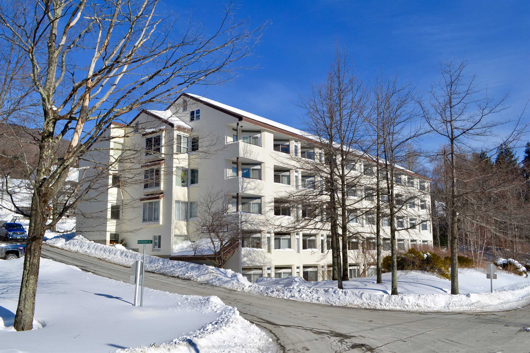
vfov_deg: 40.0
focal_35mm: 33
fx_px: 486
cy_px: 176
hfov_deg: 57.2
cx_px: 265
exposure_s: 1/320
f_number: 9
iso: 100
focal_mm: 22
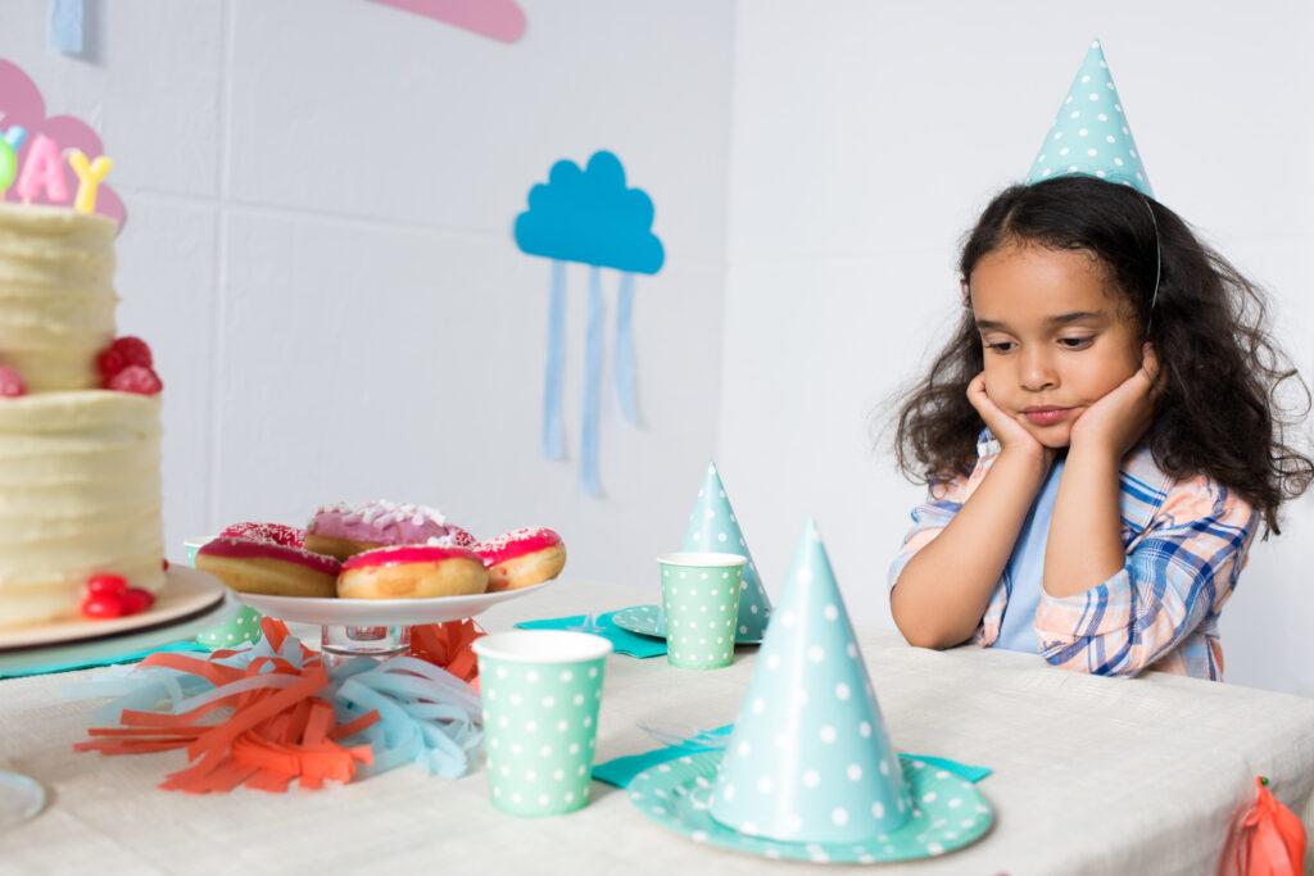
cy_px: 438
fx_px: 1278
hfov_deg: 54.4
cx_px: 657
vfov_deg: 37.9
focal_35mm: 35
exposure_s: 1/160
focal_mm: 35
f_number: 4
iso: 250
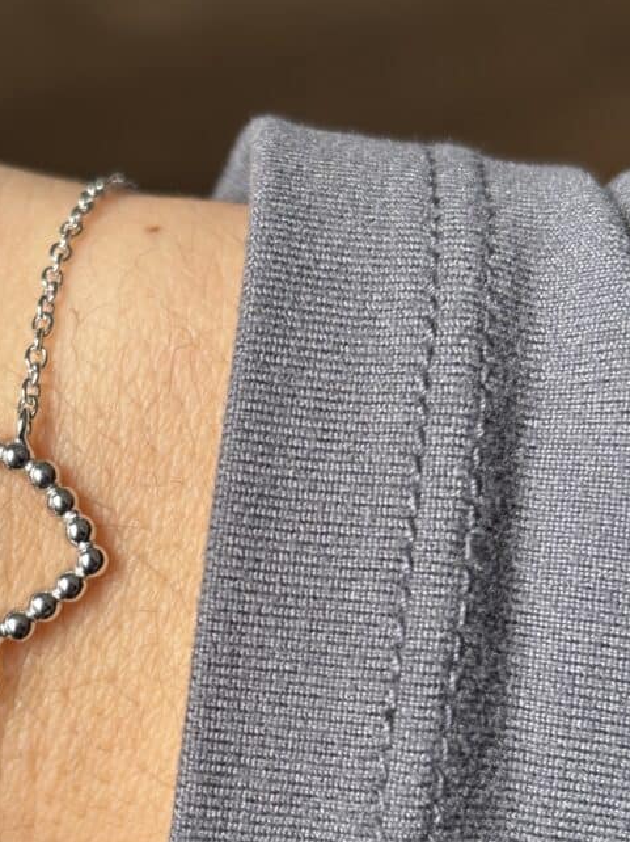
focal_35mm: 83
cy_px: 539
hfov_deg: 17.6
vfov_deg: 23.5
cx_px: 139
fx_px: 2015
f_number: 1.6
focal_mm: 5.96
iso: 32
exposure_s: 1/373
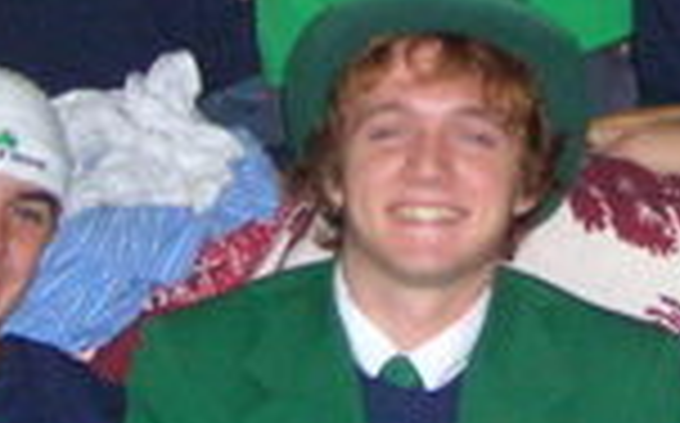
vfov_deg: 7.6
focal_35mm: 172
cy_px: 16
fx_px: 3184
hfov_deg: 12.1
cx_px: 621
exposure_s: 1/60.1
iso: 200
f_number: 2.9
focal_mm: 5.7
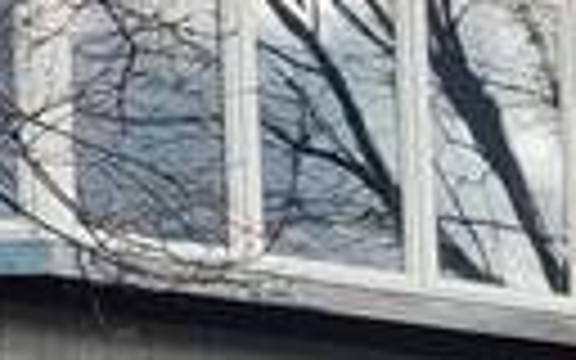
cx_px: 765
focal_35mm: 220
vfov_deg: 5.9
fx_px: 3454
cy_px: 576
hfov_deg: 9.4
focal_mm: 5.4
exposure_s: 1/1189
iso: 40
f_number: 1.8
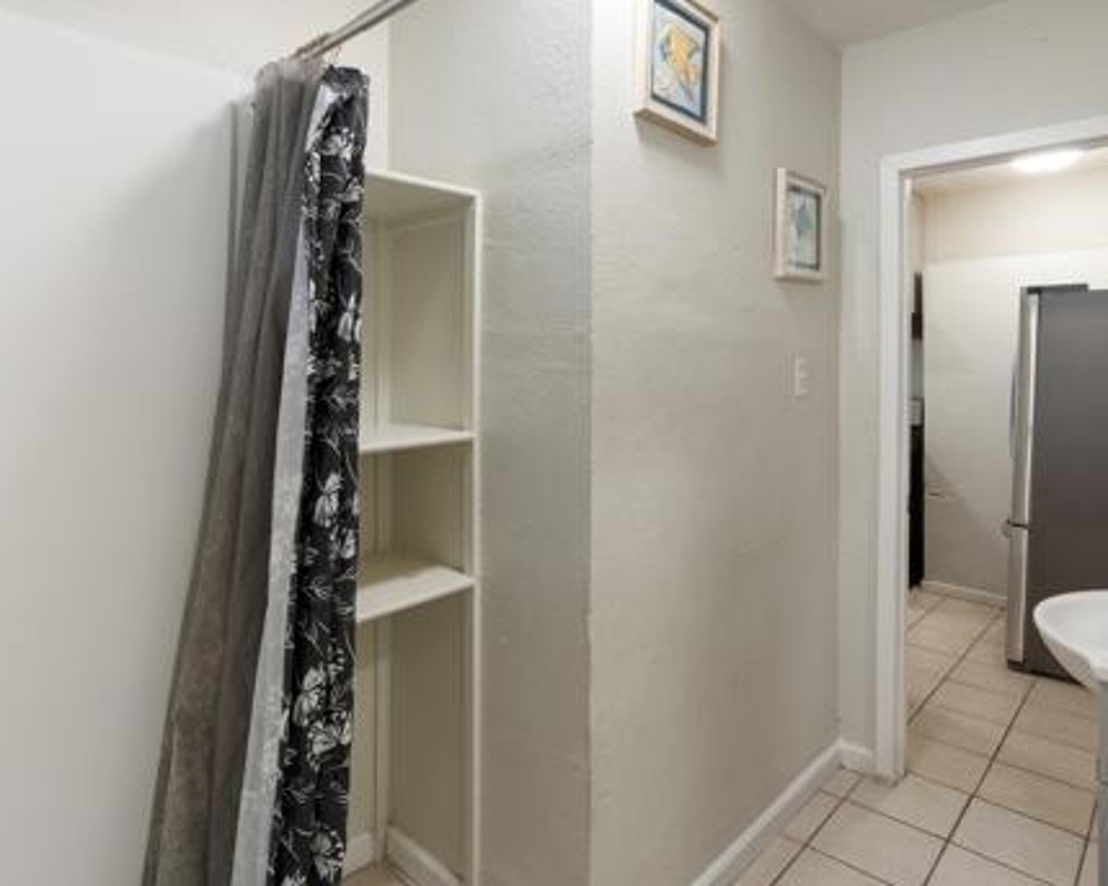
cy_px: 368
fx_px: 688
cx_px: 553
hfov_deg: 77.6
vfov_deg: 65.1
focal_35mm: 21
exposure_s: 2
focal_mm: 10
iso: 100
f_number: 9
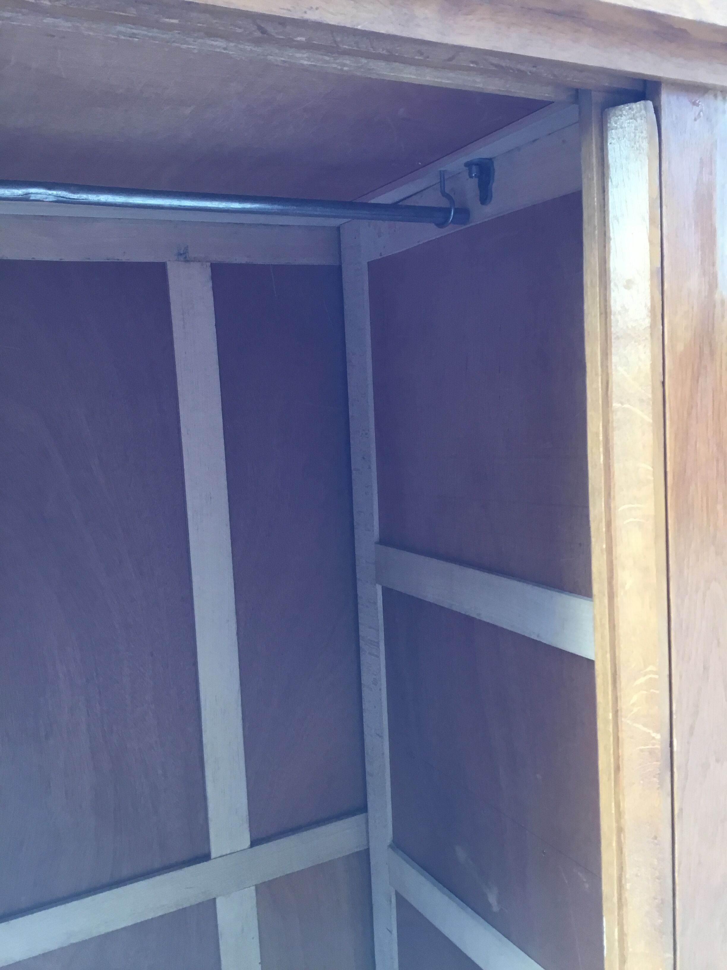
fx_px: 868
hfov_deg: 45.4
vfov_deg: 58.4
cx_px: 364
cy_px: 485
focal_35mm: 31
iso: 32
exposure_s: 1/33
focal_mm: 3.3
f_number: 2.4
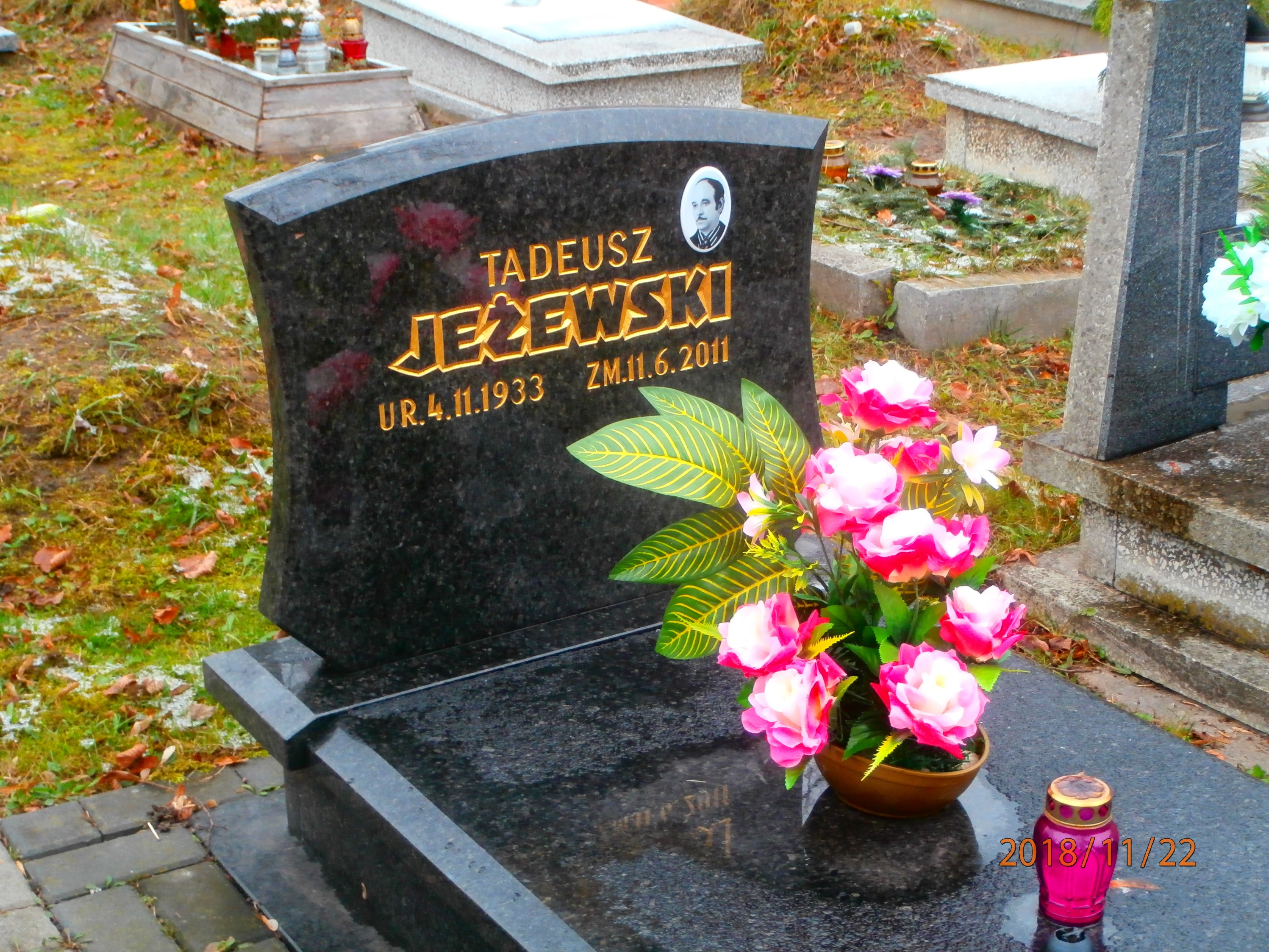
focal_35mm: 57
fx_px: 2089
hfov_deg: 33.8
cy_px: 476
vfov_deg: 25.7
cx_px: 634
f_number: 4.5
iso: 200
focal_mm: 10.11
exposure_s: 1/40
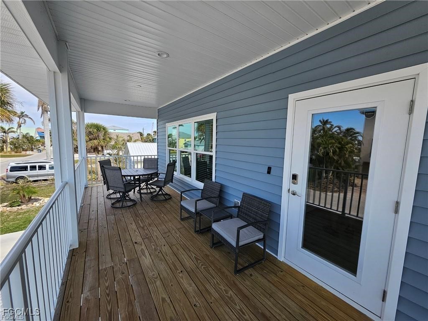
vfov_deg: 89.9
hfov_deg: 106.2
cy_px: 160
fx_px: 161
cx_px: 214
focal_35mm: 13
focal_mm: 1.74
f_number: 2.2
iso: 32
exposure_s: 1/466
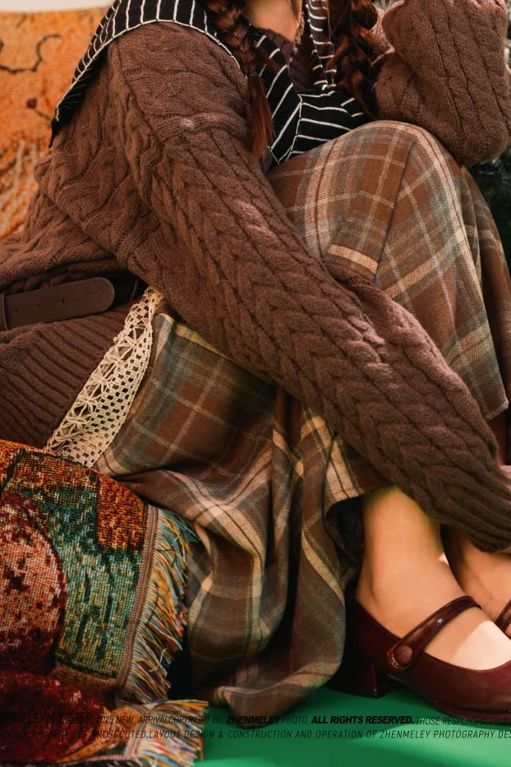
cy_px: 122
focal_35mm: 101
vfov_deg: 20.0
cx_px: 254
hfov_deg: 13.6
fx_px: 2141
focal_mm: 57.9
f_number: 2.8
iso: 500
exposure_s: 1/125
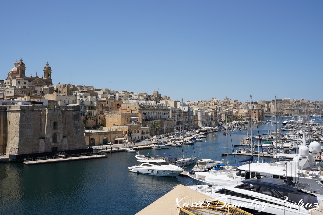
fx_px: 323
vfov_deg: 36.9
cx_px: 162
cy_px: 108
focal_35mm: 36
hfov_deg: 53.1
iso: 100
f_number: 8
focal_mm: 36
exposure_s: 1/400
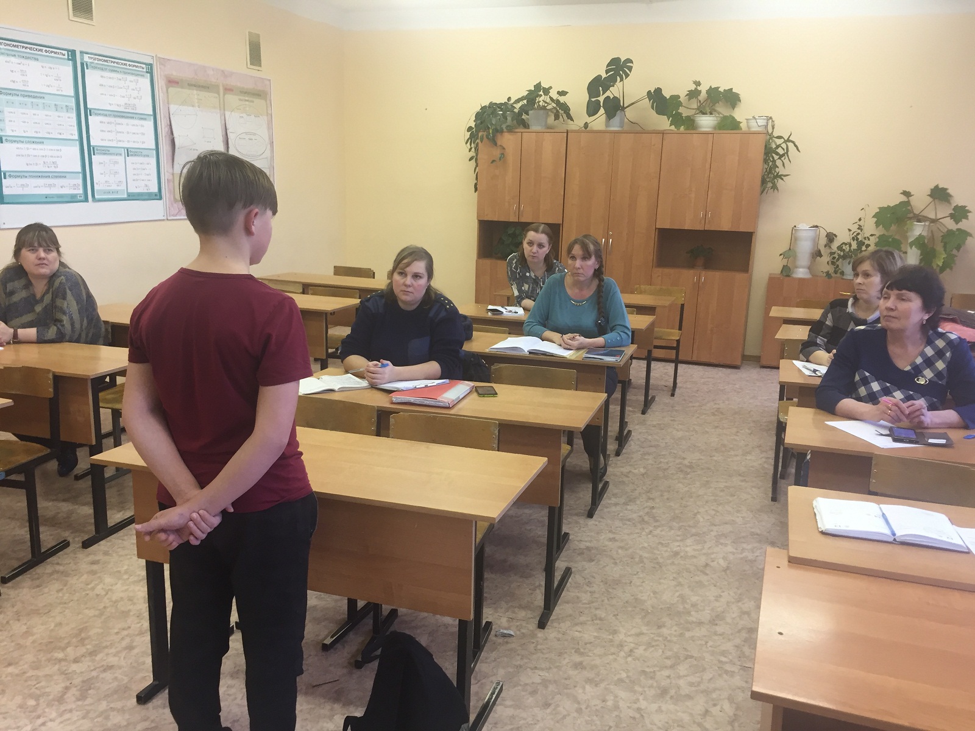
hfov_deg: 61.7
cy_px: 366
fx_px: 817
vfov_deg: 48.2
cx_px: 488
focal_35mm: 29
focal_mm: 4.15
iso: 80
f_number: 2.2
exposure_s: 1/33
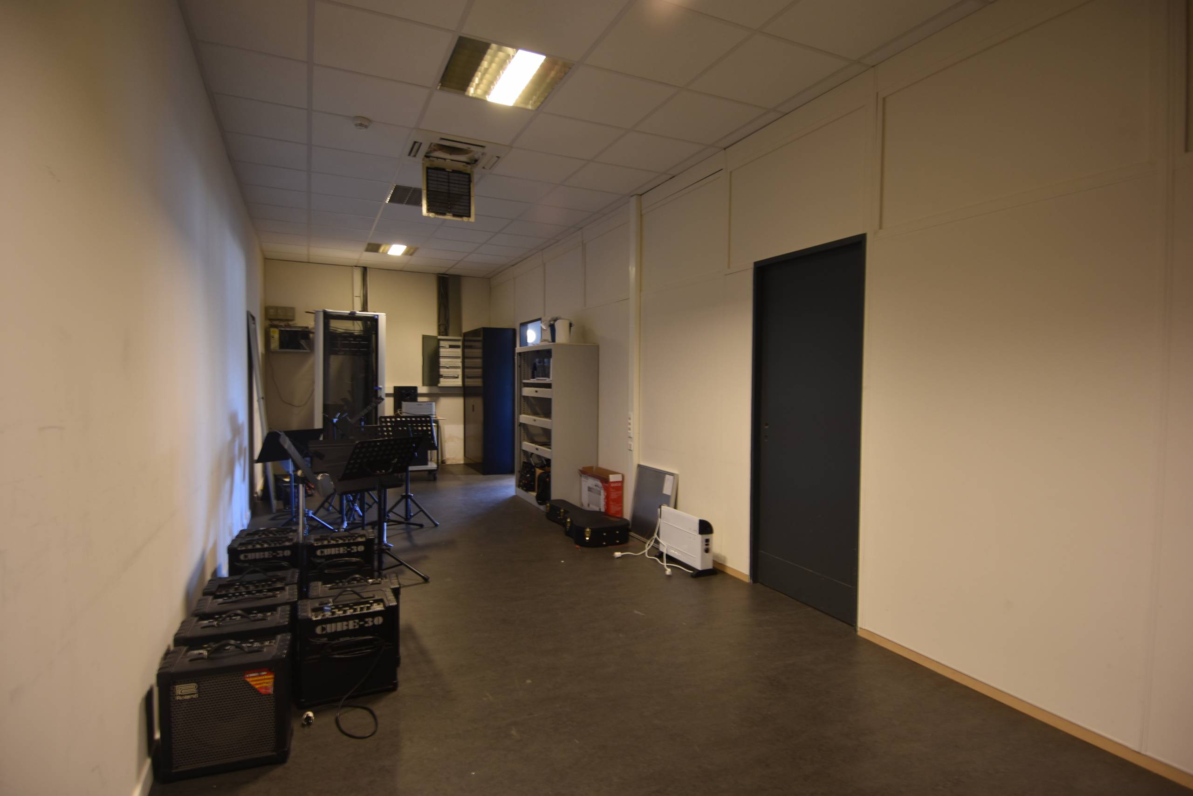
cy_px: 398
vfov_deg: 67.4
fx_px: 596
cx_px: 596
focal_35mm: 18
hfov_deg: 90.0
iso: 200
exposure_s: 1/4
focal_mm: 12
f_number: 4
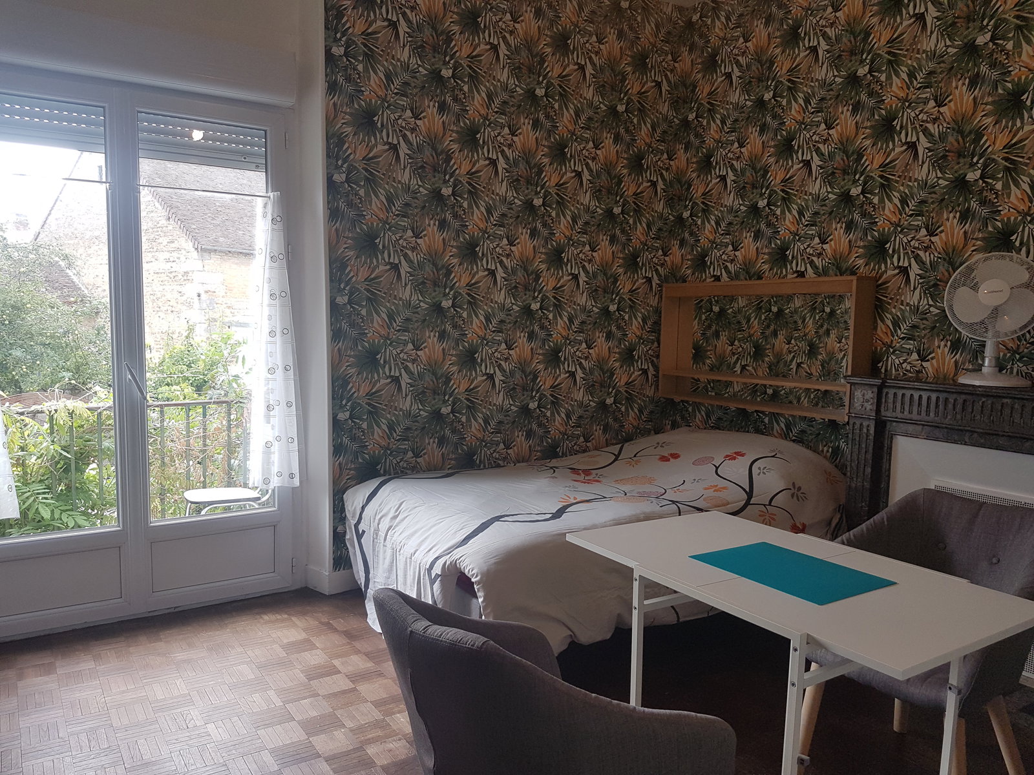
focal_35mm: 26
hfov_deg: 67.3
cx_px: 517
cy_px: 388
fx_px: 777
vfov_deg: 53.1
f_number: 1.7
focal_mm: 4.2
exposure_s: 1/120
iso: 50
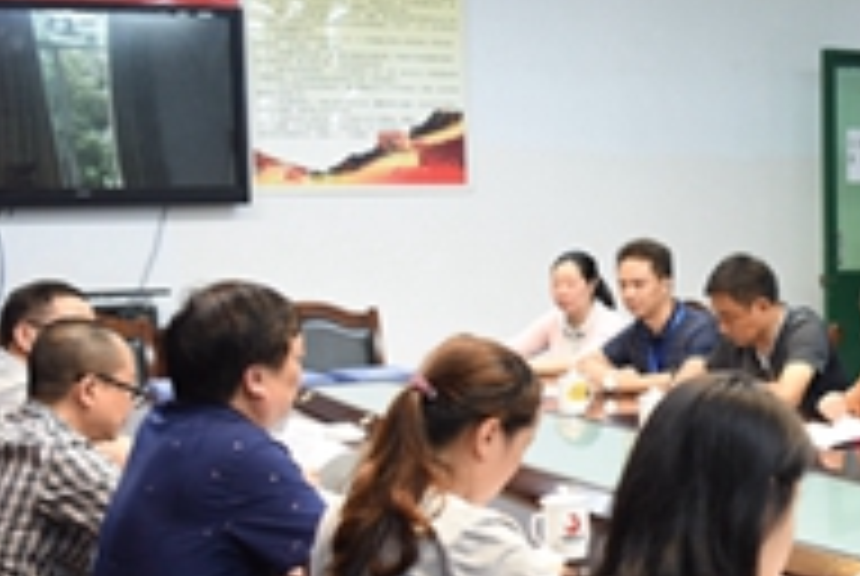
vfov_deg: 16.9
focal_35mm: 81
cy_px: 396
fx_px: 1938
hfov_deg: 23.6
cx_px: 919
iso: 900
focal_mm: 31
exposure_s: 1/30
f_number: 2.8
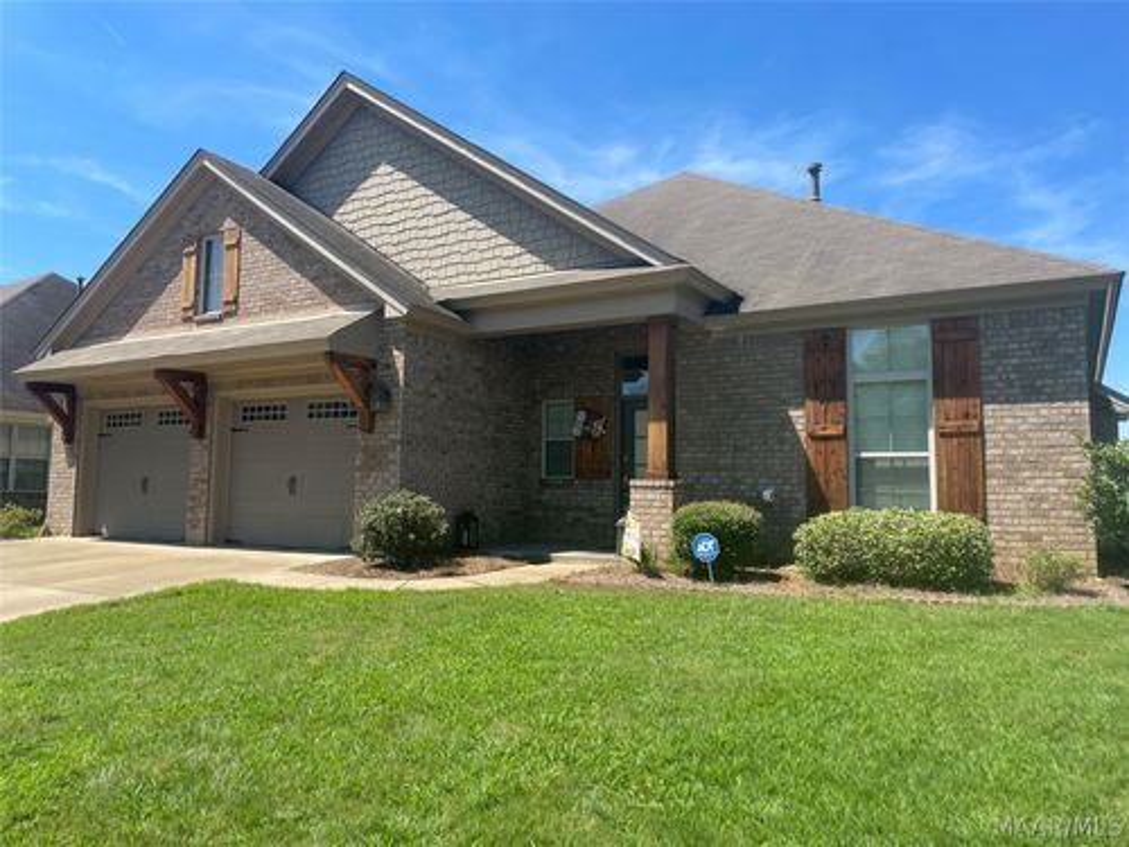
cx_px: 564
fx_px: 848
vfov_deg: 53.1
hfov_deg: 67.3
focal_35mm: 26
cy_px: 424
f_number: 1.6
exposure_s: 1/2020
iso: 32
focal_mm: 4.2
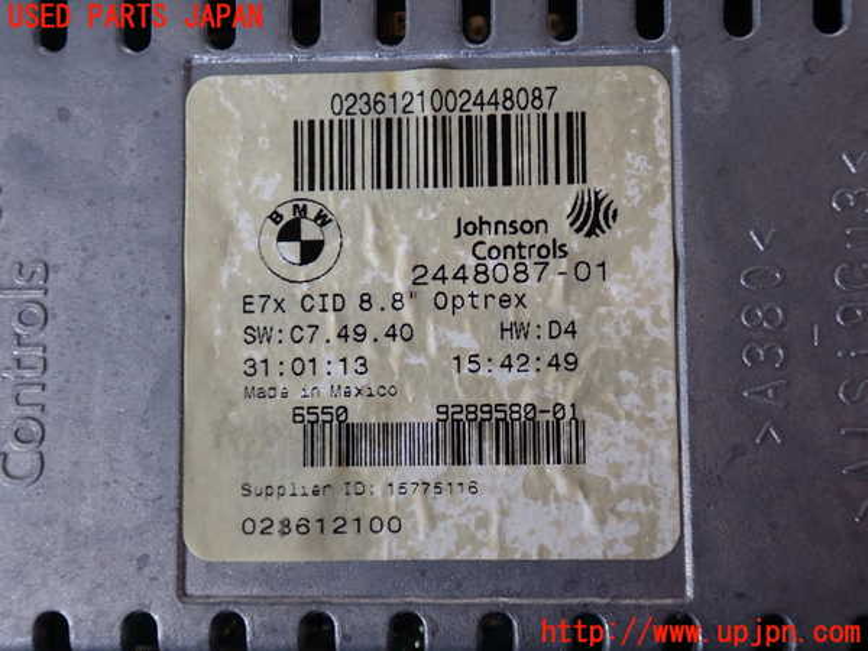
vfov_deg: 37.7
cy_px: 326
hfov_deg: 49.0
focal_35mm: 38
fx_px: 953
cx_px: 434
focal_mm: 6.83
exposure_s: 1/50
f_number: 2.7
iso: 200
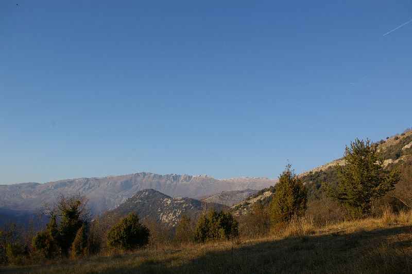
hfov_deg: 53.2
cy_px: 137
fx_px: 411
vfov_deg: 36.8
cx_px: 206
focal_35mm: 36
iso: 200
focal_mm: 24
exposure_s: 1/250
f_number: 9
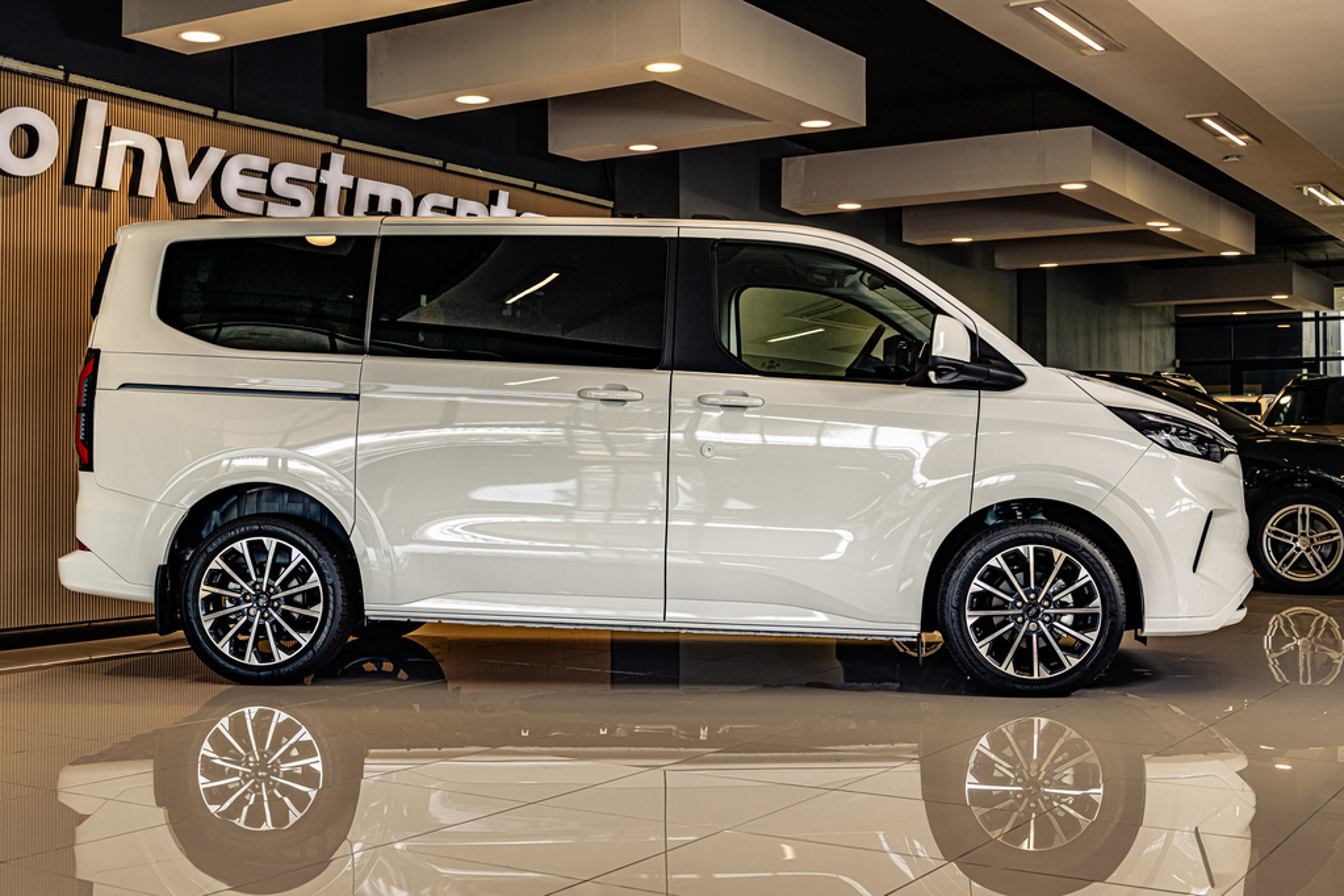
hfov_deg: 45.4
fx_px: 1605
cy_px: 448
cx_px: 672
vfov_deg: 31.2
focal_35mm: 43
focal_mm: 43
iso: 200
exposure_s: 1/200
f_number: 5
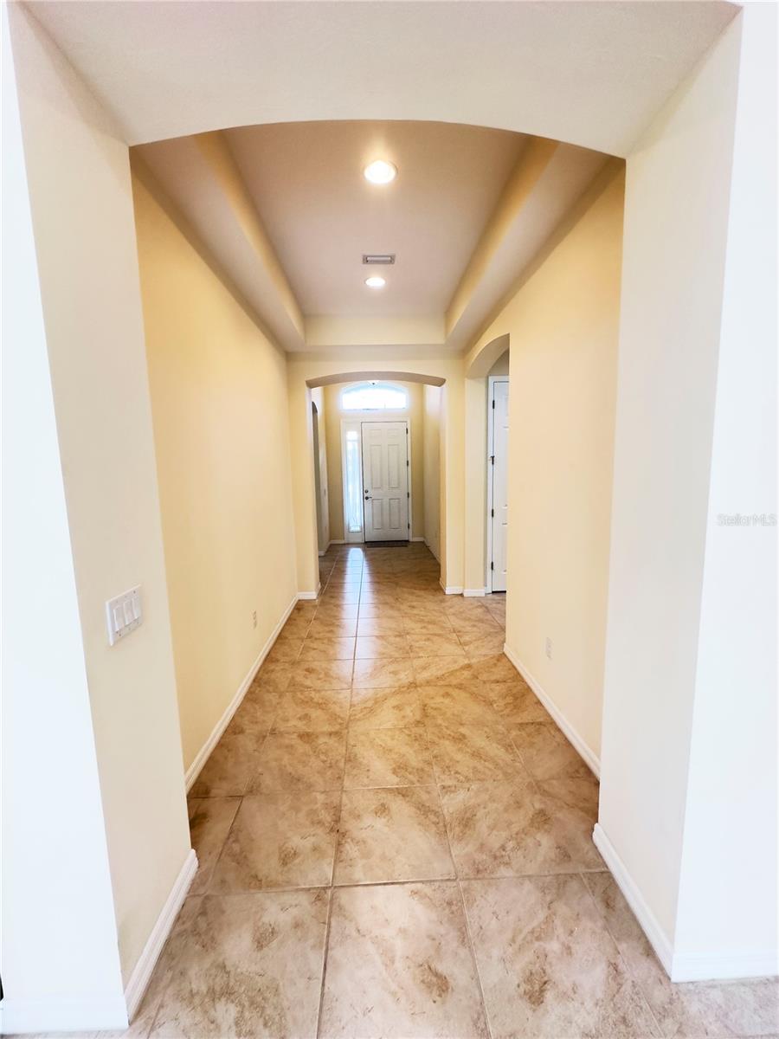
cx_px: 390
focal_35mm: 14
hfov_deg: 85.7
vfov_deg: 102.1
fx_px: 420
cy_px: 520
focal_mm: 2.22
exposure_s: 1/60
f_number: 2.2
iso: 250
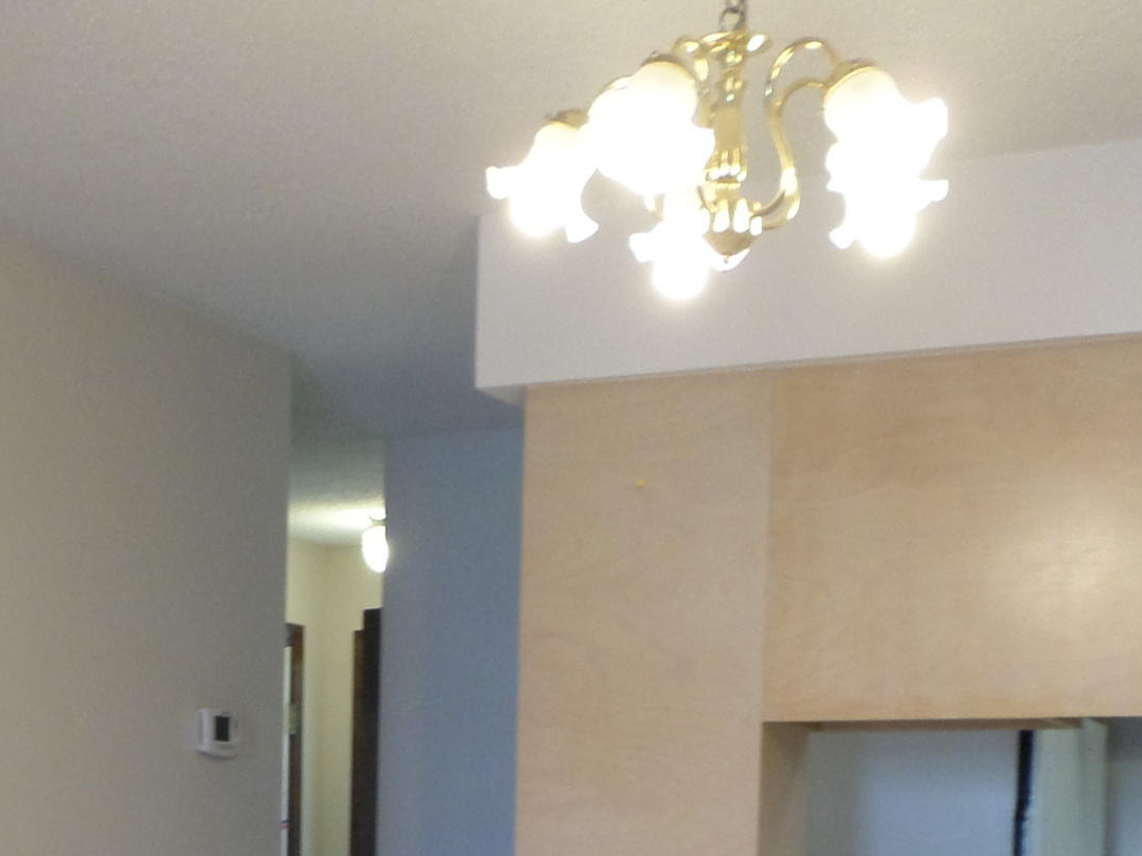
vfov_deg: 19.7
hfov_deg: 27.8
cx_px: 311
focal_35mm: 69
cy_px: 1087
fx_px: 2276
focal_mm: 4.5
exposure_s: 1/30
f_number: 2.5
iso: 160
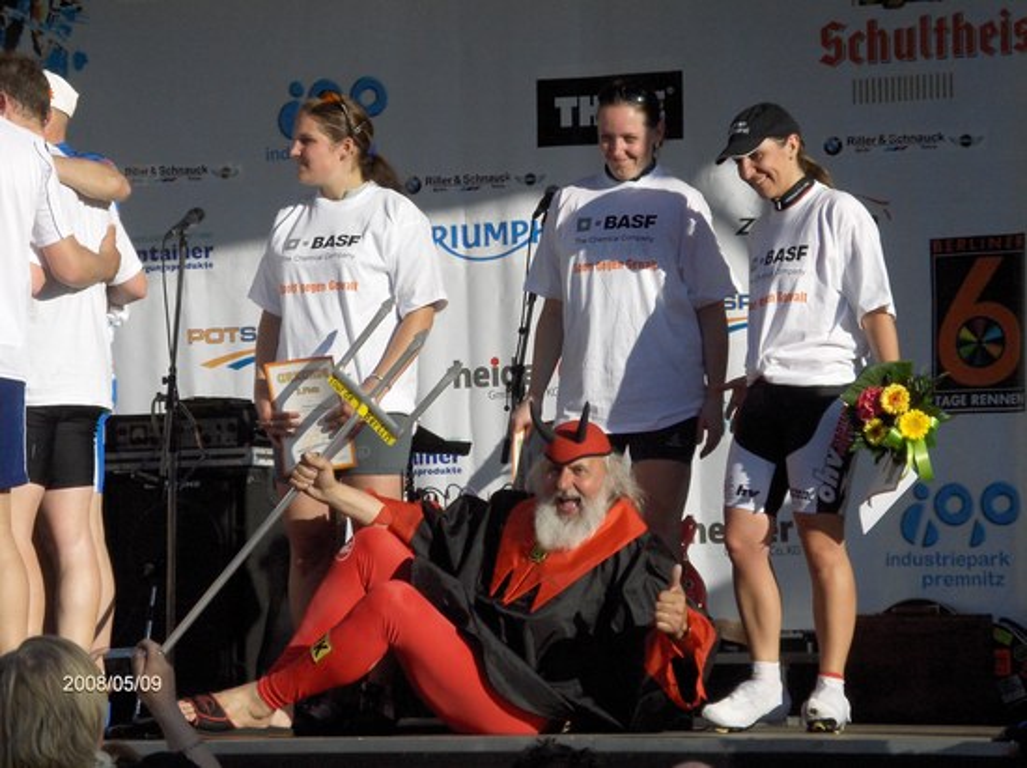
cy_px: 384
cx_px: 514
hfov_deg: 16.9
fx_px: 3467
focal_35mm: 117
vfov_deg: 12.6
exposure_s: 1/1010
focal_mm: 24.2
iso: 100
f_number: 5
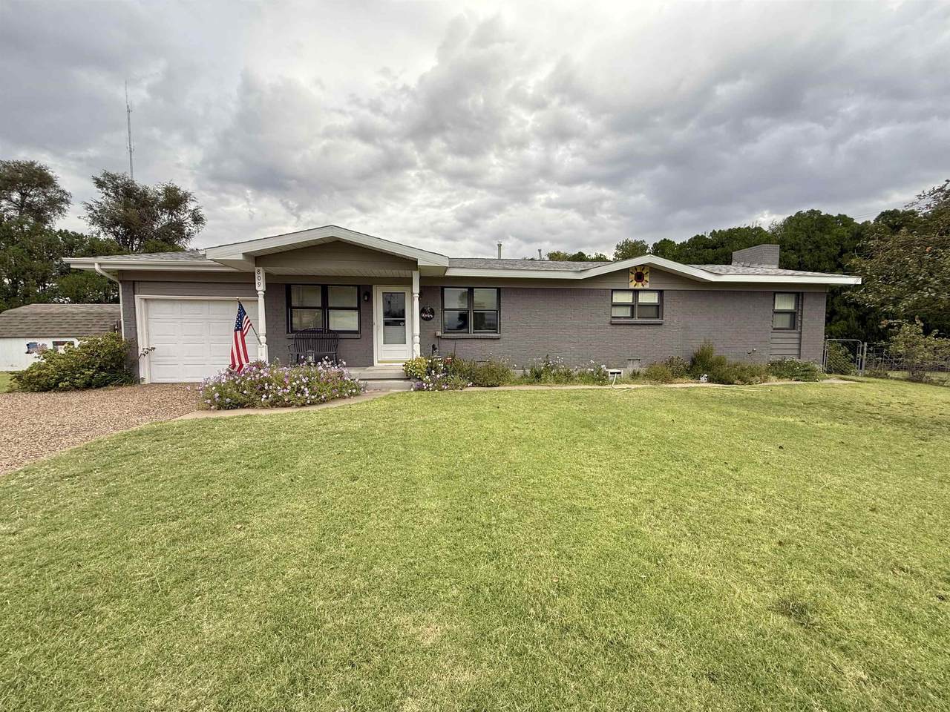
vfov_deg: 85.7
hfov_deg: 102.1
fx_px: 384
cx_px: 475
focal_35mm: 14
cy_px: 356
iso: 50
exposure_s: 1/264
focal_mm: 2.22
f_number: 2.2
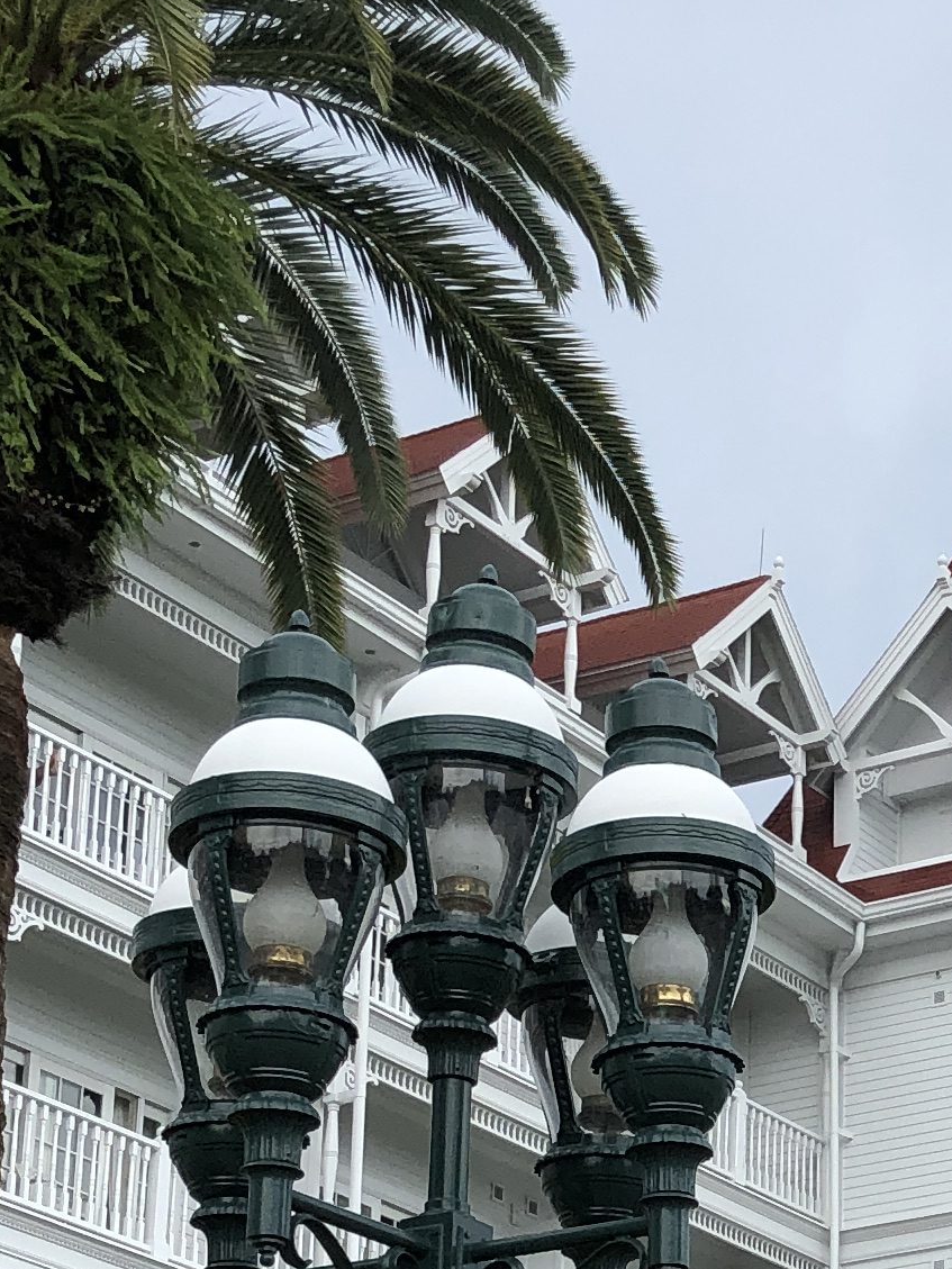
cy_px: 1277
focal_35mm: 100
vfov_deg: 19.1
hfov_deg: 14.3
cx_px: 1140
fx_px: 3666
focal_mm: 3.99
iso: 20
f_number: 1.8
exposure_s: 1/842
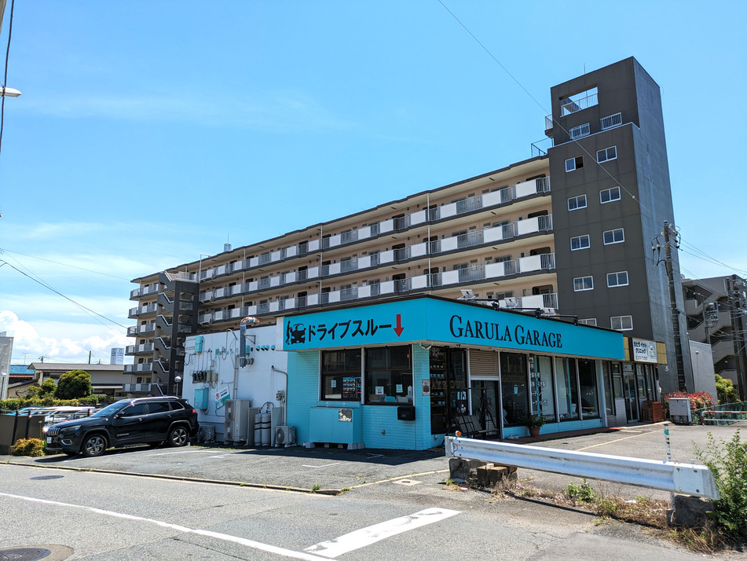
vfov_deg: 54.9
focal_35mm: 25
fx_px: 540
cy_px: 280
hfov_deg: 69.4
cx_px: 374
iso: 42
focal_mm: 5.43
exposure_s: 1/2092
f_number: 1.89
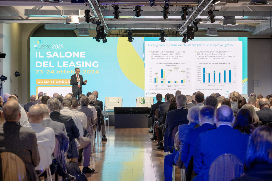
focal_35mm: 70
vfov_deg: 19.4
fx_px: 528
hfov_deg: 28.9
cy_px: 90
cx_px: 136
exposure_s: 1/160
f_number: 4
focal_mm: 70
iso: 1250
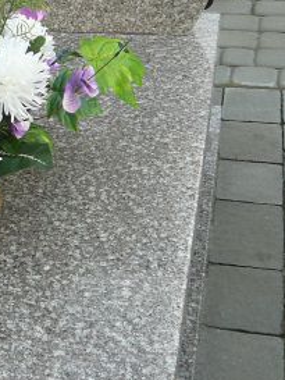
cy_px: 109
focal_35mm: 82
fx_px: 899
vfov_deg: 23.6
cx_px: -36
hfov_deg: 17.3
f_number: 2.8
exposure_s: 1/250
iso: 80
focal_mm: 5.2
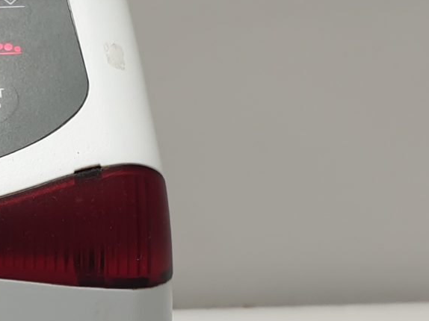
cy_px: 255
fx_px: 1437
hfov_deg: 15.7
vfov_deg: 12.7
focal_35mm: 116
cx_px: -202
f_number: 2.4
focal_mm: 4.3
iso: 64
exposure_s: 1/100
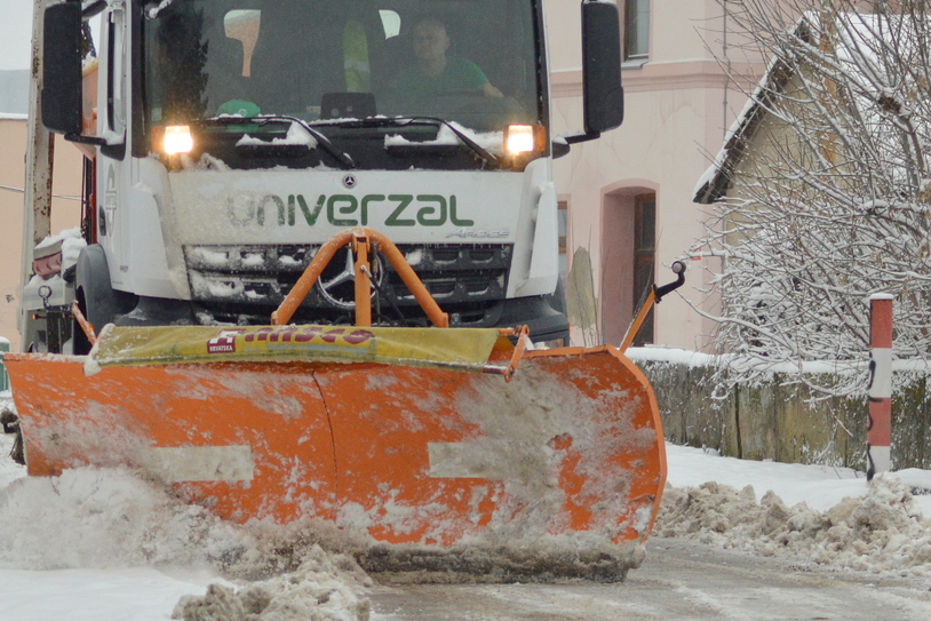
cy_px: 337
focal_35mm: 177
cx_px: 658
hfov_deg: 11.6
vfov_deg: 7.8
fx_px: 4572
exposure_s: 1/1250
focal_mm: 75
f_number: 6.3
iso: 800
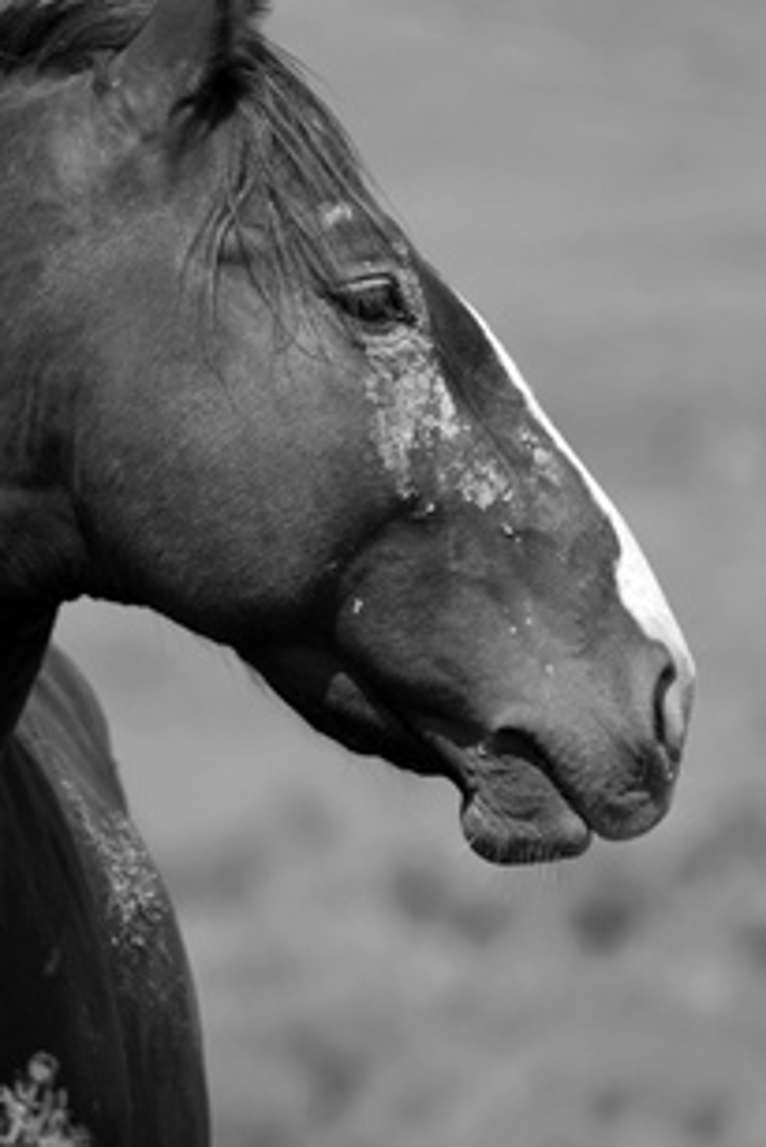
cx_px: 333
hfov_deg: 3.3
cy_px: 461
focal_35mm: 415
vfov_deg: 5.0
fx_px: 13229
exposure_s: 1/2500
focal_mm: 210
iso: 400
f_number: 4.8
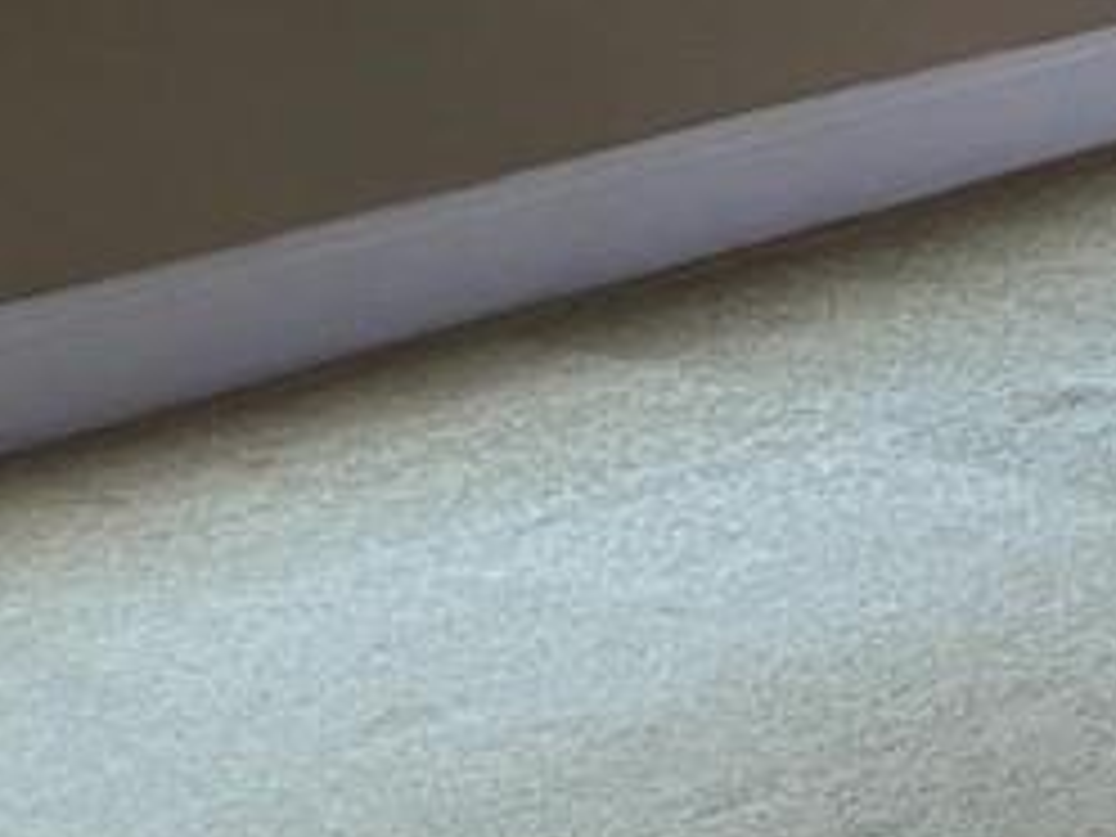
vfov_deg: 8.7
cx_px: 2732
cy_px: -148
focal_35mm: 168
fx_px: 5416
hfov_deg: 10.2
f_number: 1.6
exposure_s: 1/60
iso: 100
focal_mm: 4.2
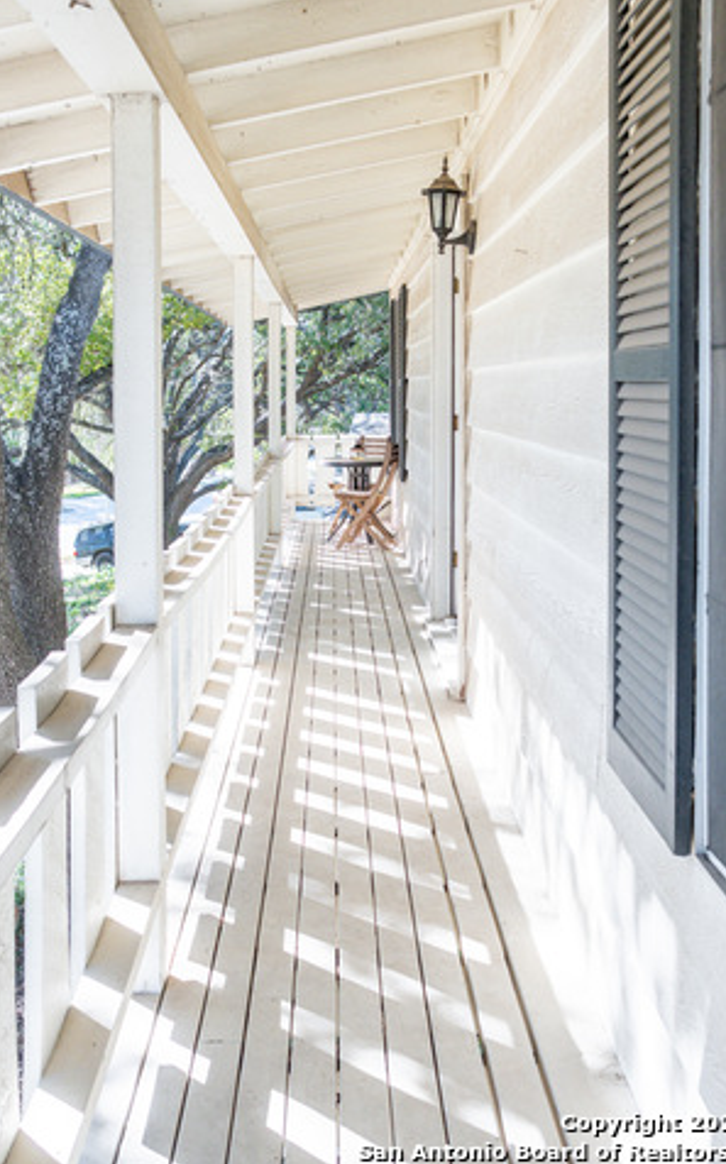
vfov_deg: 54.0
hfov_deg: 35.3
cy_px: 580
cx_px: 364
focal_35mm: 36
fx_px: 1141
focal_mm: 23
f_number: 5
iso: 1250
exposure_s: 1/500
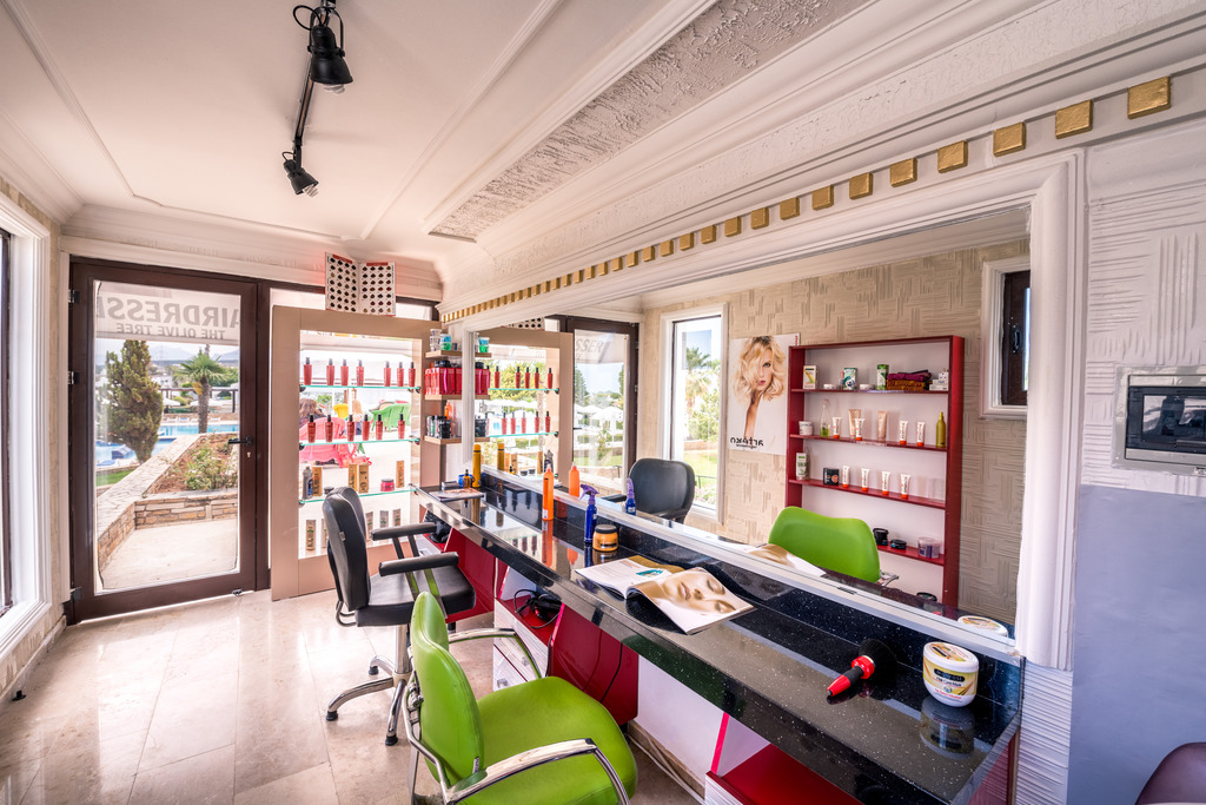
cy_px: 402
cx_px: 603
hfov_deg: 104.2
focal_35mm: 14
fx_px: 469
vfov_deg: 81.2
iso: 100
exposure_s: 1/400
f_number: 8
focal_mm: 14
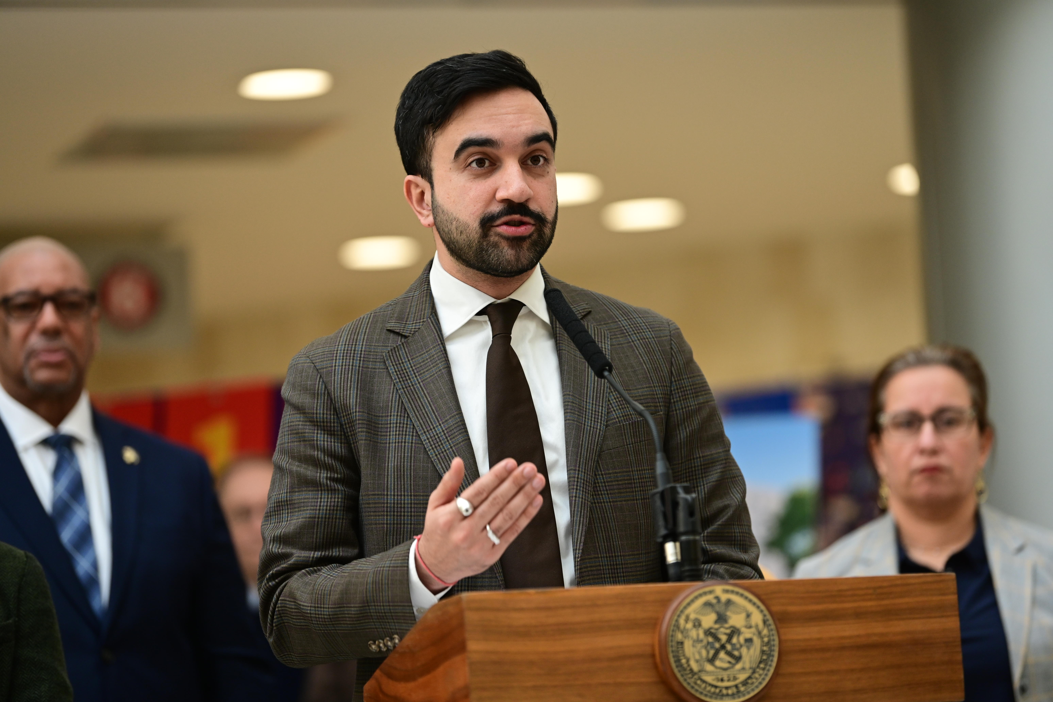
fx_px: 4680
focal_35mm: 160
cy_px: 351
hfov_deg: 12.8
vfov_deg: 8.6
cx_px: 526
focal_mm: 160
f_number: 2.8
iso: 800
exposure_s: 1/400
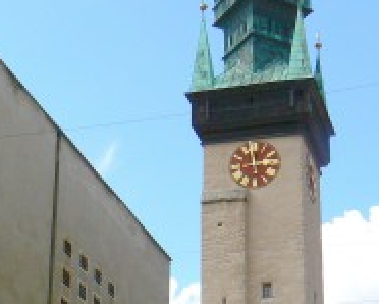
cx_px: 250
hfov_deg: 19.3
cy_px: 257
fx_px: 1111
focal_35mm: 99
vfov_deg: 15.4
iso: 100
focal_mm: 7
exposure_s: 1/400
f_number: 7.1
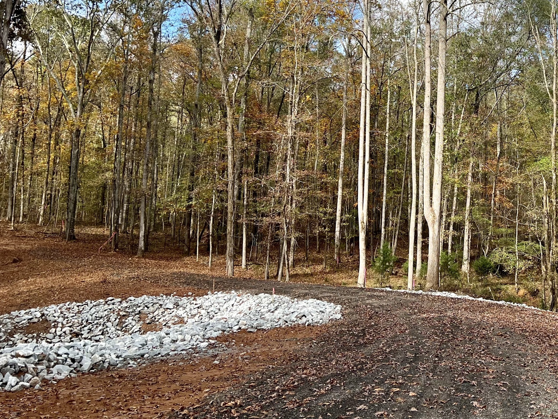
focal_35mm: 46
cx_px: 454
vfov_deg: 31.0
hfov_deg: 39.5
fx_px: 742
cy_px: 109
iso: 50
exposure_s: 1/1838
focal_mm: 5.7
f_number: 1.5
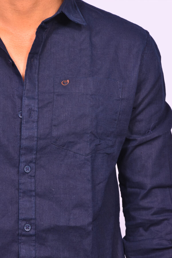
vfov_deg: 14.9
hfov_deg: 9.9
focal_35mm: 138
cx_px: 86
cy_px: 129
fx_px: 989
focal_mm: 92
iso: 250
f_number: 8
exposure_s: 1/125
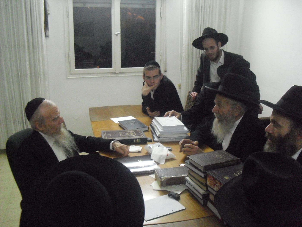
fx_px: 314
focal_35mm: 36
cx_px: 151
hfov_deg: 51.4
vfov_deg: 39.7
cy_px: 114
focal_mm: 6.3
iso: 800
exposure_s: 1/100
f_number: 3.1
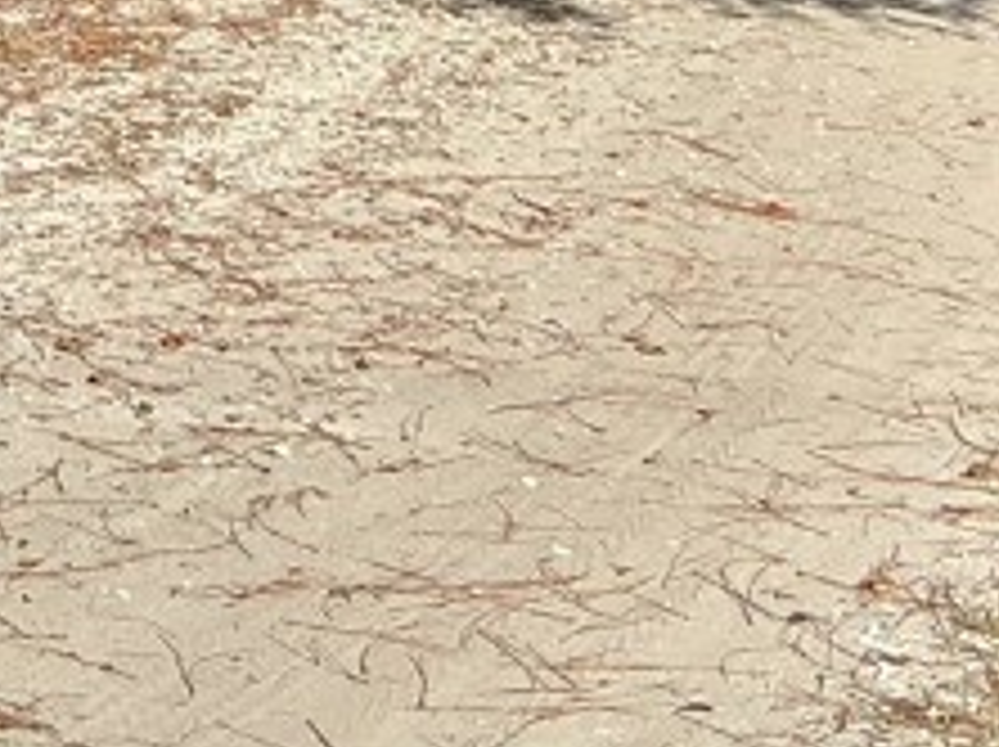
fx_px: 3863
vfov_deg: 10.0
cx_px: -580
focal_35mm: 134
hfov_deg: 13.7
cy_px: -891
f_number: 1.8
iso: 25
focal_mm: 3
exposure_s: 1/869
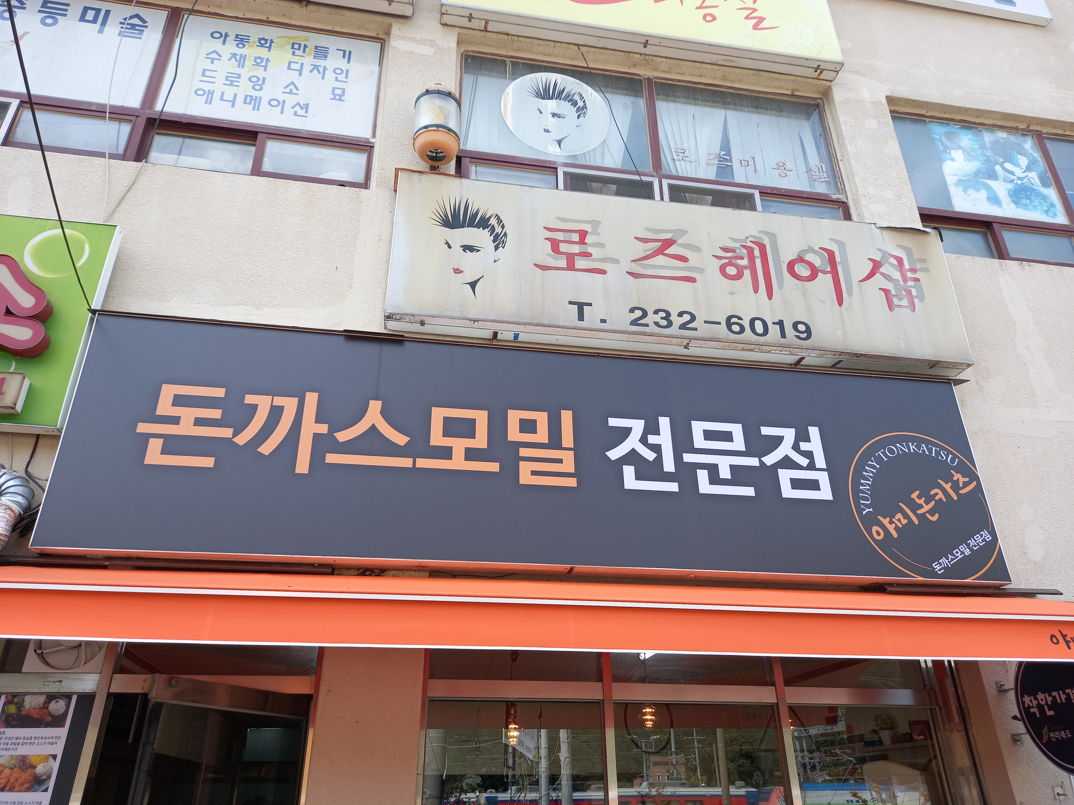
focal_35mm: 25
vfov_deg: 54.9
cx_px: 537
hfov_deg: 69.4
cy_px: 402
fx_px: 776
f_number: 2
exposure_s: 1/152
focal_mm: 4.6
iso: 25
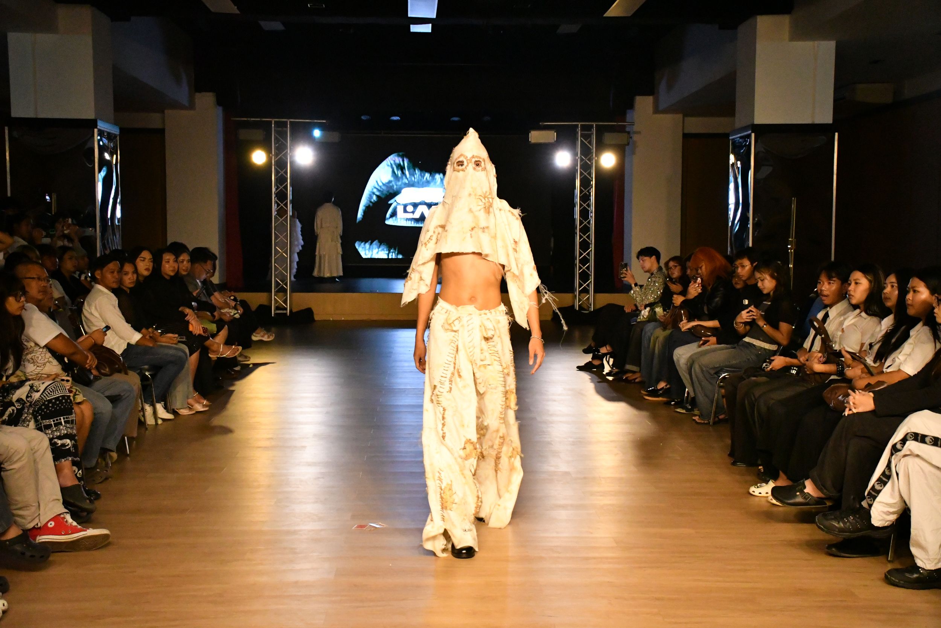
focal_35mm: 48
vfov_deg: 28.1
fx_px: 1255
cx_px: 470
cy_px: 314
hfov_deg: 41.1
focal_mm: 32
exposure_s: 1/100
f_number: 5
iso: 8000
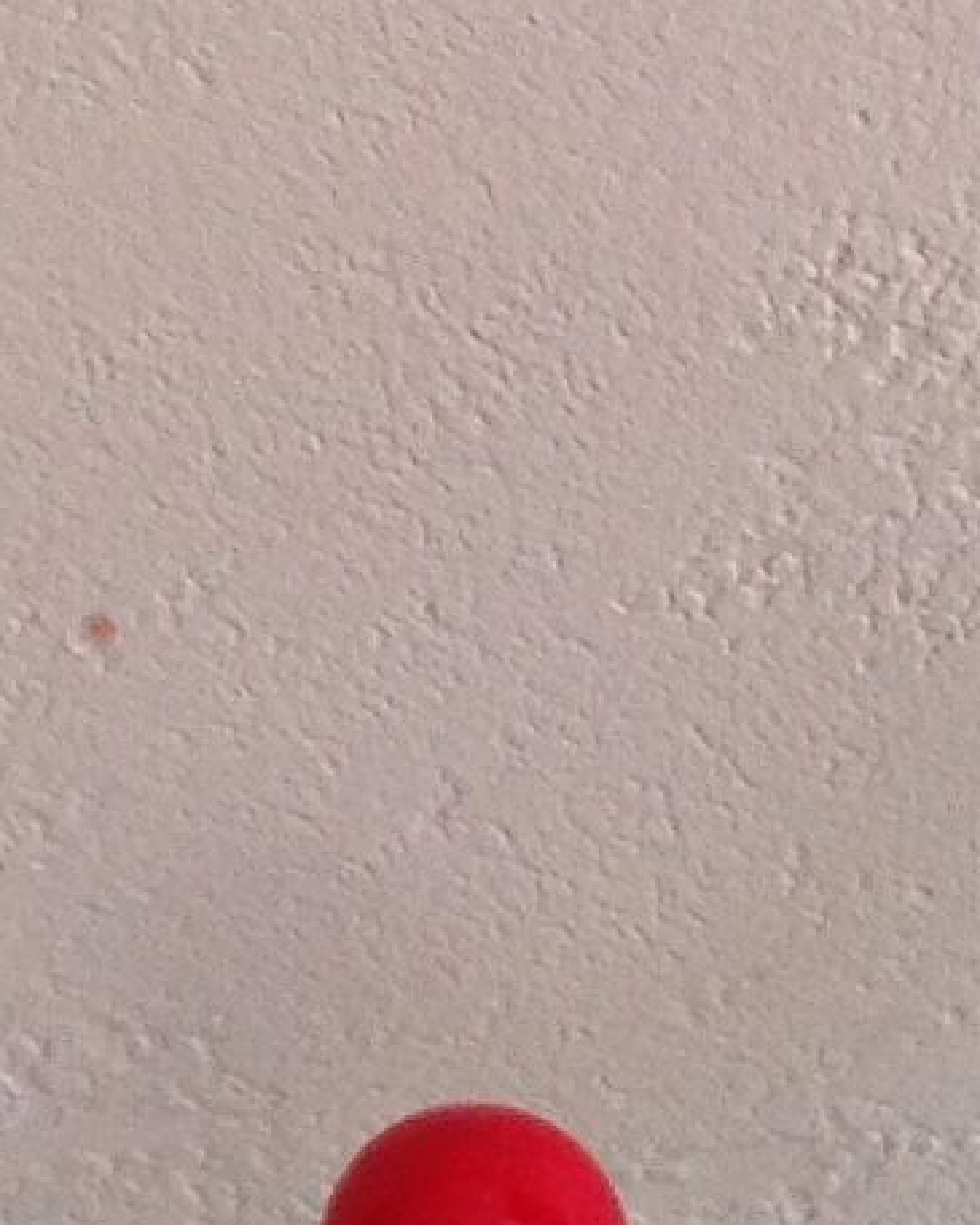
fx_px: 7031
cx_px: 2231
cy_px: 1432
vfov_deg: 9.8
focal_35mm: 194
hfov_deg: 7.5
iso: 80
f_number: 2.4
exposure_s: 1/120
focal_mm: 4.28
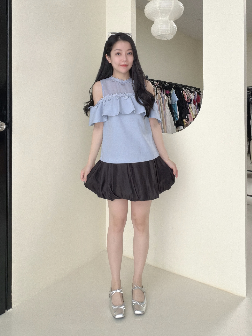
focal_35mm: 20
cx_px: 126
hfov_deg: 66.0
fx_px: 194
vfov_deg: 81.7
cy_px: 168
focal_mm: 2.71
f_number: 1.9
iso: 100
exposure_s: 1/60
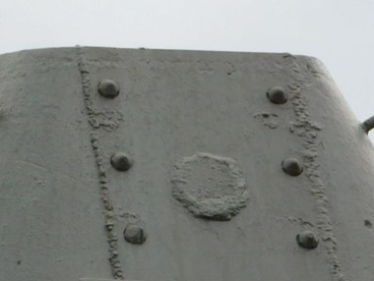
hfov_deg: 5.1
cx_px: 101
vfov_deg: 3.8
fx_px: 4203
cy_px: 179
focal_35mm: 389
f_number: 5
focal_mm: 23.7
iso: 125
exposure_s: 1/320
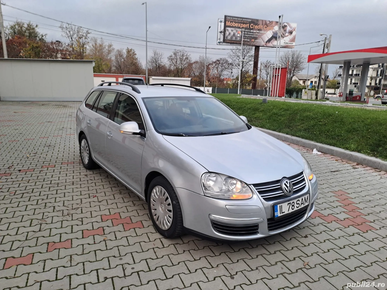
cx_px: 194
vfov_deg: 54.9
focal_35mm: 25
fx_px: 279
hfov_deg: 69.4
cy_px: 145
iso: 32
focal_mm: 4.65
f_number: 1.8
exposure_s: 1/100
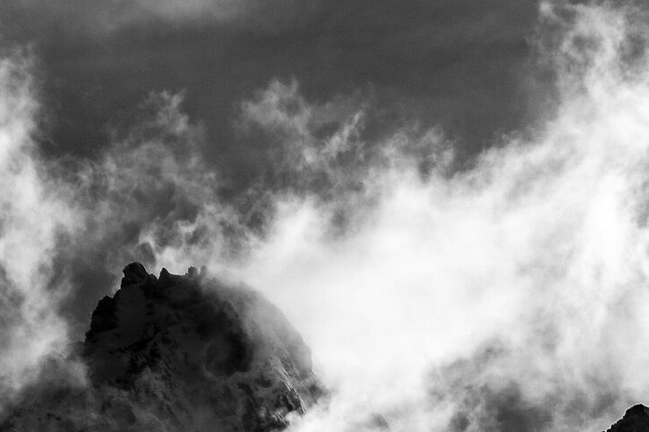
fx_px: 7625
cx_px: 372
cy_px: 583
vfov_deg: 3.2
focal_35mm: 423
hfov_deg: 4.9
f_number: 11
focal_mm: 86
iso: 220
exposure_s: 1/500
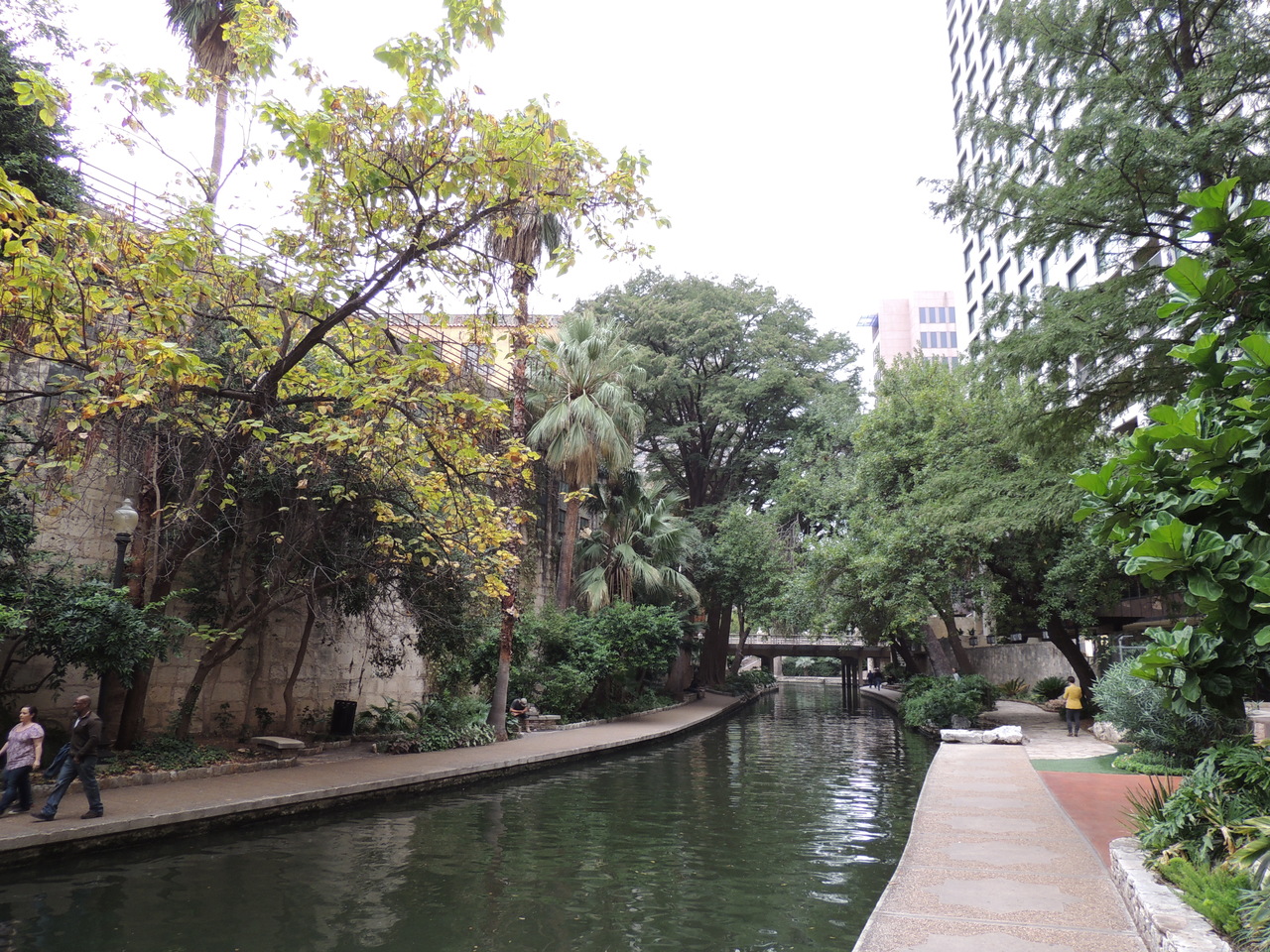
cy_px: 476
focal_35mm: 24
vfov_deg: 56.8
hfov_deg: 71.6
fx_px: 881
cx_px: 635
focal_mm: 4.3
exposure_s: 1/40
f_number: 3
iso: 100
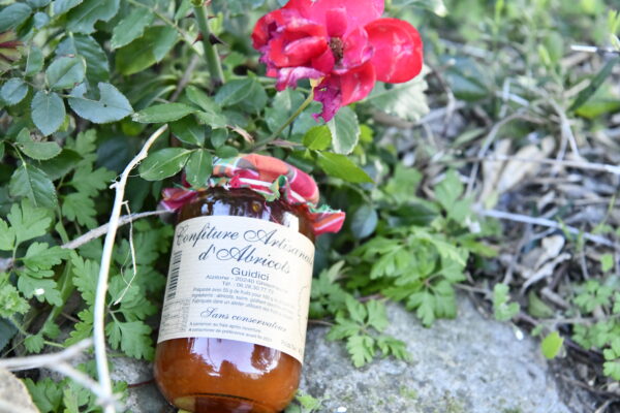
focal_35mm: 60
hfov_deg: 33.4
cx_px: 310
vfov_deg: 22.6
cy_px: 206
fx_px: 1033
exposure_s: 1/160
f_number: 6.3
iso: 12800
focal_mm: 60
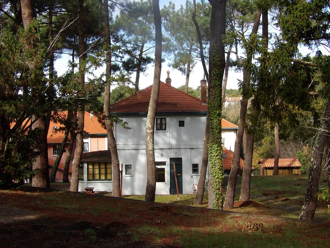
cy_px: 124
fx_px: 591
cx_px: 165
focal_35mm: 62
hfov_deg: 31.2
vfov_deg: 23.7
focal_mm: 11.1
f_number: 8
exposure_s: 1/100
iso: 100
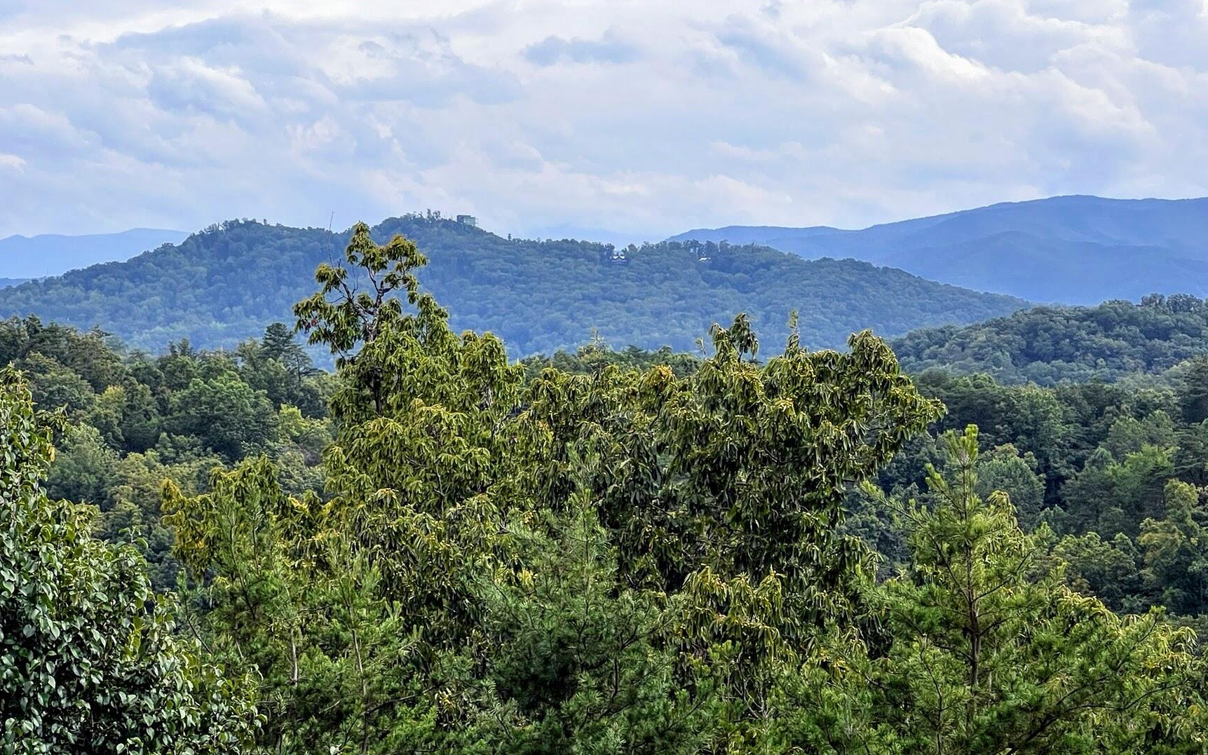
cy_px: 317
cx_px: 498
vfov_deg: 13.5
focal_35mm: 97
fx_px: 3194
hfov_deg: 21.4
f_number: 2.8
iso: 32
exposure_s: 1/853
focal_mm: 9
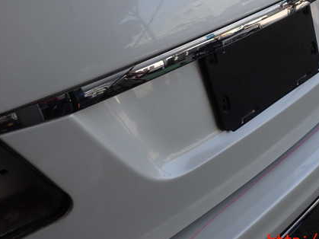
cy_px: 80
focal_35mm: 43
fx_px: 396
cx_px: 211
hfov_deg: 43.3
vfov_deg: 33.3
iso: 100
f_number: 3.2
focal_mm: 5.4
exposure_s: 1/320
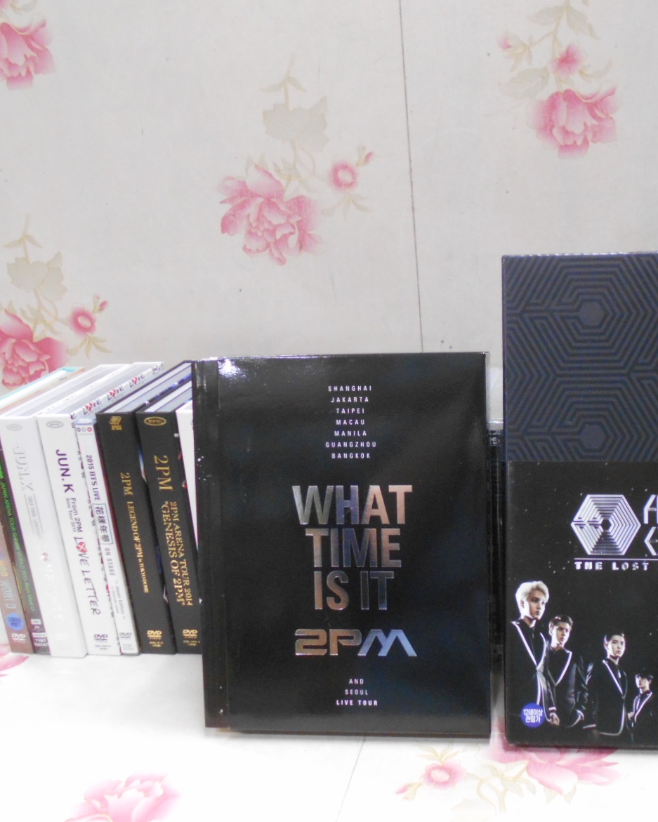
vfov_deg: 45.8
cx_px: 477
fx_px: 974
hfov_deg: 36.6
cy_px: 415
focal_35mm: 40
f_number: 3.4
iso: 400
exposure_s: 1/30
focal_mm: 5.1
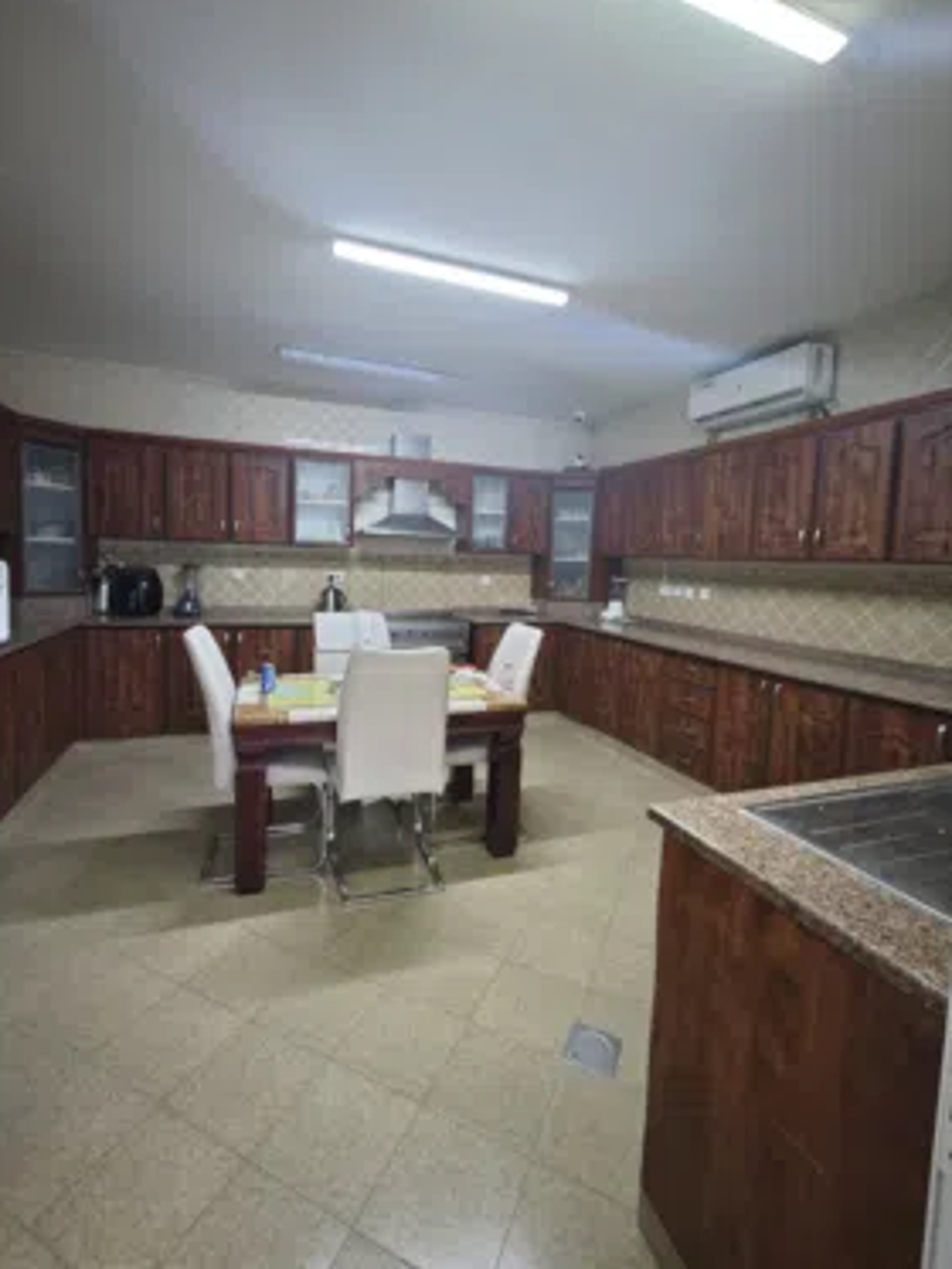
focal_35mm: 15
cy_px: 602
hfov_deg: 81.8
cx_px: 466
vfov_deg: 98.1
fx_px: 550
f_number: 2.2
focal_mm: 2.13
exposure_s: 1/50
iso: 320
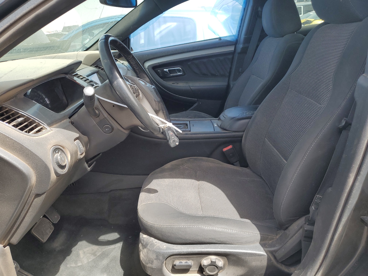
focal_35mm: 26
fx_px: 276
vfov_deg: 53.1
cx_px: 184
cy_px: 138
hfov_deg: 67.3
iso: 50
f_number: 1.5
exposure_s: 1/714
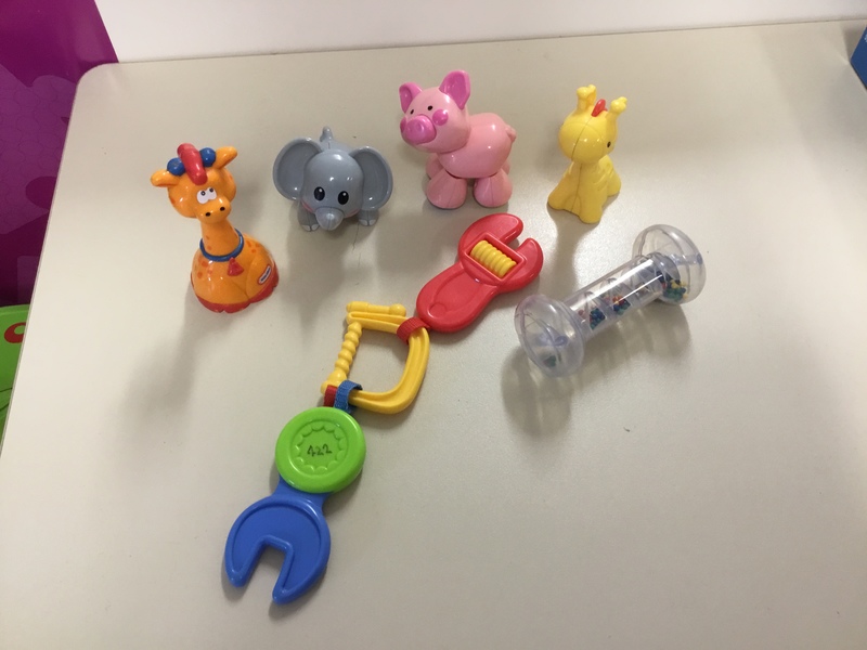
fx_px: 776
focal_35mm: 31
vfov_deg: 45.4
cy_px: 325
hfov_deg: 58.4
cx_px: 434
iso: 125
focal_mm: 3.3
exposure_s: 1/33
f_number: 2.4
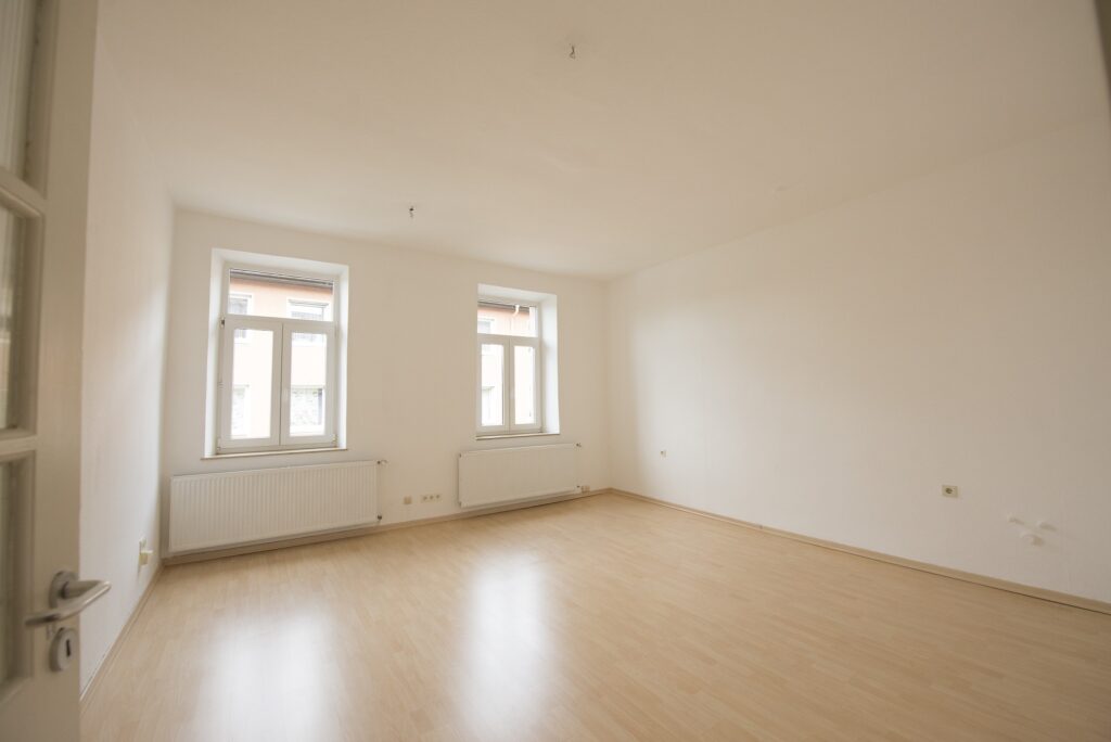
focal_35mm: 14
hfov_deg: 104.2
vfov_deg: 81.3
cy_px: 371
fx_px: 432
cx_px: 556
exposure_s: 1/320
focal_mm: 14
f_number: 5.6
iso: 640
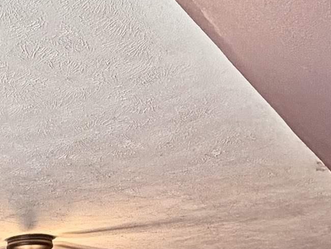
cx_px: -73
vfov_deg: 18.1
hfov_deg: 26.0
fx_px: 631
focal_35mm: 66
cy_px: 436
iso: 320
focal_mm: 2.22
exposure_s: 1/120
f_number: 2.2
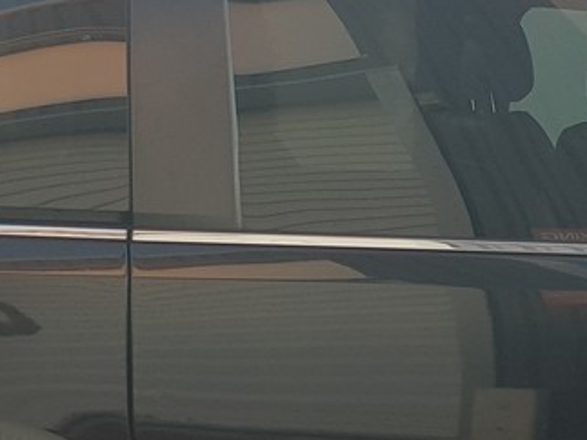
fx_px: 1746
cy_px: 522
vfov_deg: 14.0
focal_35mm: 103
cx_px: 453
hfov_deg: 18.9
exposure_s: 1/123
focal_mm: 4.2
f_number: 1.7
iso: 40
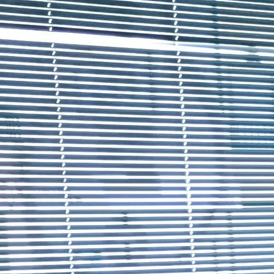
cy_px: 452
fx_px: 1755
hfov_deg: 7.4
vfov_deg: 8.6
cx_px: 941
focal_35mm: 196
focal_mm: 3.99
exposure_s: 1/50
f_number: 1.8
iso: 25
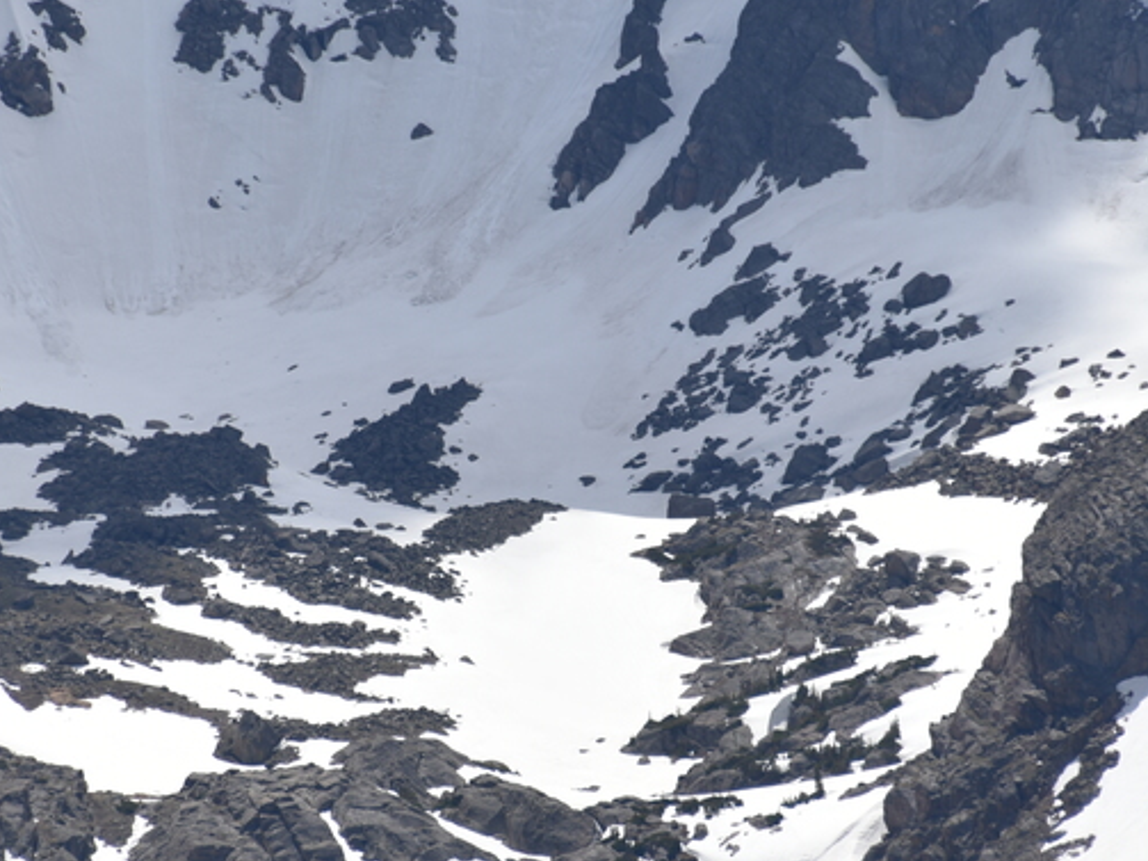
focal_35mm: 734
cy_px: 397
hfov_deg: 2.7
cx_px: 468
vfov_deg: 2.0
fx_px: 24336
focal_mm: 300
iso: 100
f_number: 8
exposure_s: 1/640
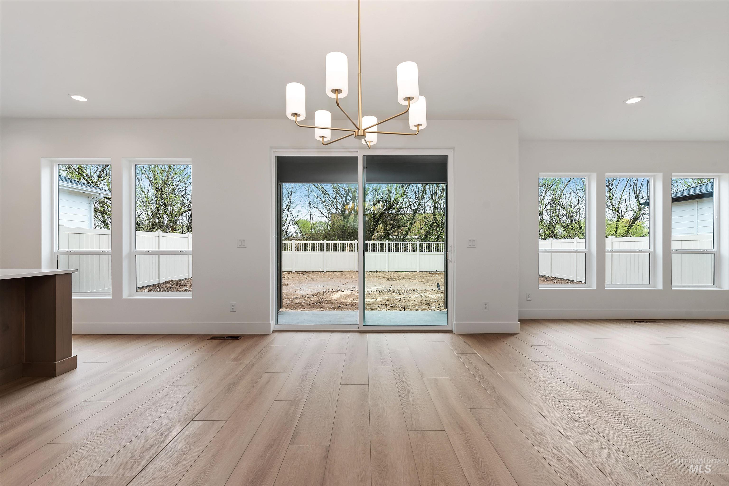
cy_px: 243
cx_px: 364
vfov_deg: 77.4
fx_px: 304
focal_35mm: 15
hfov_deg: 100.4
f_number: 6.3
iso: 320
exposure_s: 1/20
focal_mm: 15
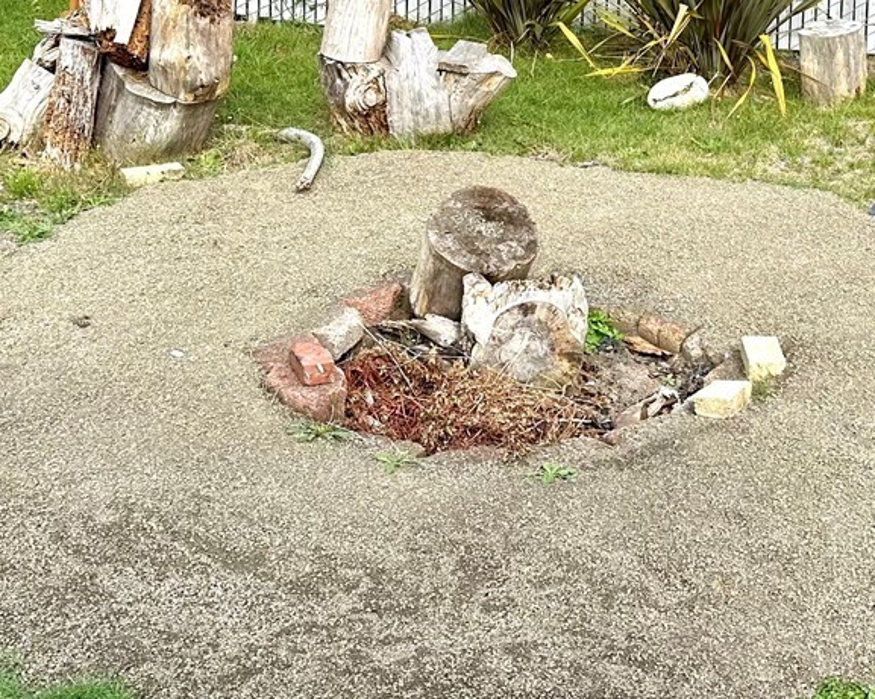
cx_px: 617
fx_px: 1682
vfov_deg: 23.1
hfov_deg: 28.9
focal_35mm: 65
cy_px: 136
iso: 80
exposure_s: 1/2203
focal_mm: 6.86
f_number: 1.78
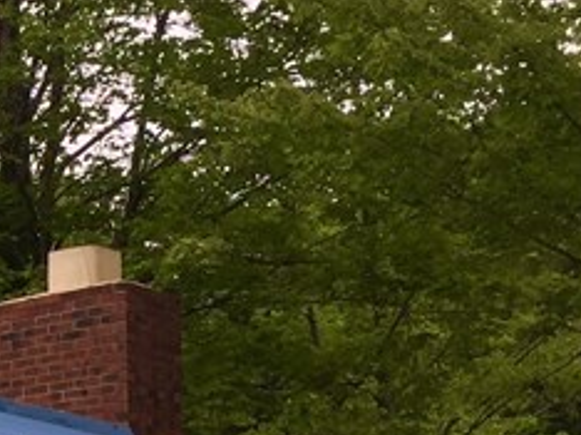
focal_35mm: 127
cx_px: -444
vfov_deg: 11.3
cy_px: 572
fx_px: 2129
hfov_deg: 13.9
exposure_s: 1/238
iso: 32
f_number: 2.2
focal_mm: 4.15
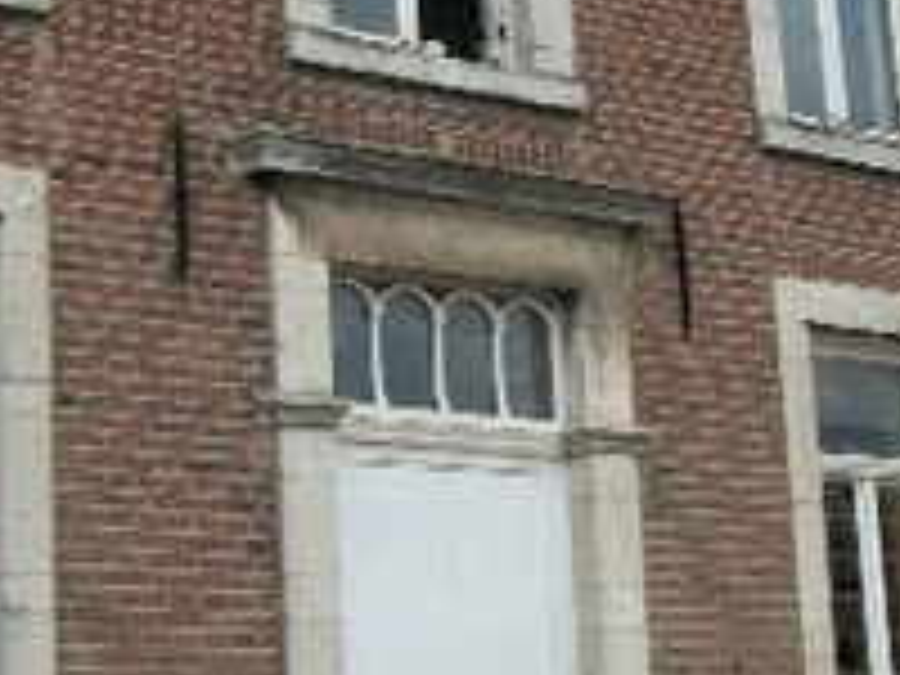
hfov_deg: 20.2
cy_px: 184
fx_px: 2496
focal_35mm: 96
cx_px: 194
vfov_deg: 15.3
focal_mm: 5.7
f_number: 8.8
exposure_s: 1/50
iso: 80
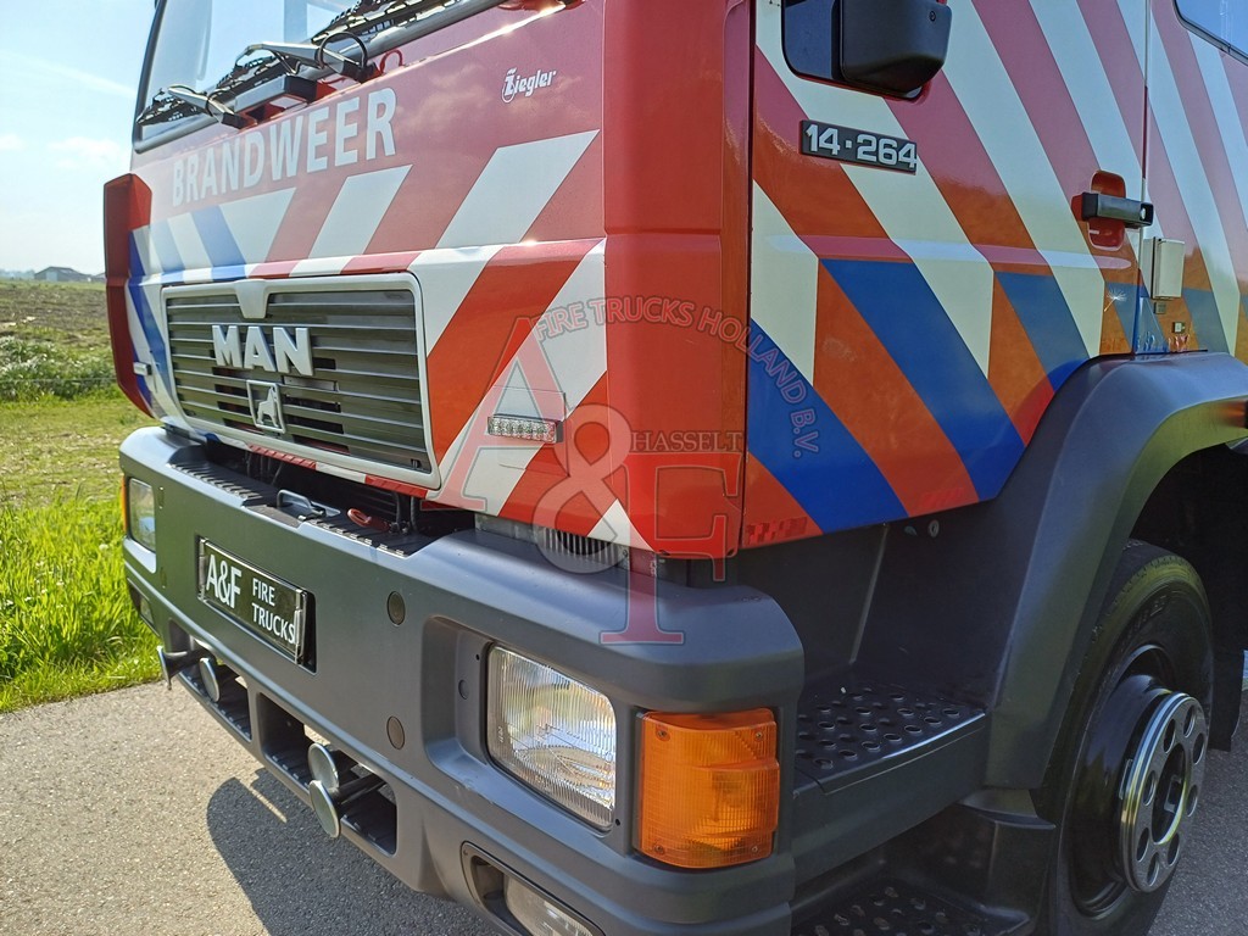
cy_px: 468
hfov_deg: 69.4
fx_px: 901
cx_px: 624
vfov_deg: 54.9
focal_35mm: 25
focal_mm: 4.65
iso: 50
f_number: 1.8
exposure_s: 1/452
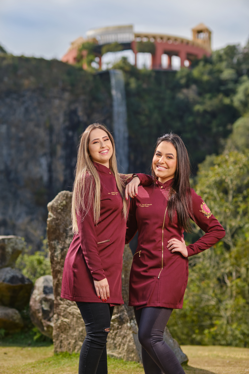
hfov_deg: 18.2
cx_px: 124
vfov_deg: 27.0
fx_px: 778
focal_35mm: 75
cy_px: 187
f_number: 2
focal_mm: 50
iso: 160
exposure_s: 1/2000
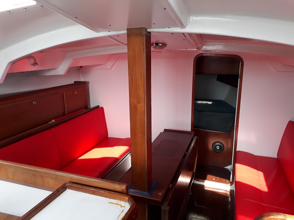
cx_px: 147
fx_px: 229
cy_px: 110
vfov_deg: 51.4
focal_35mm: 27
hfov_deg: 65.3
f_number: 1.9
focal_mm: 3.6
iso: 64
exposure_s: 1/120
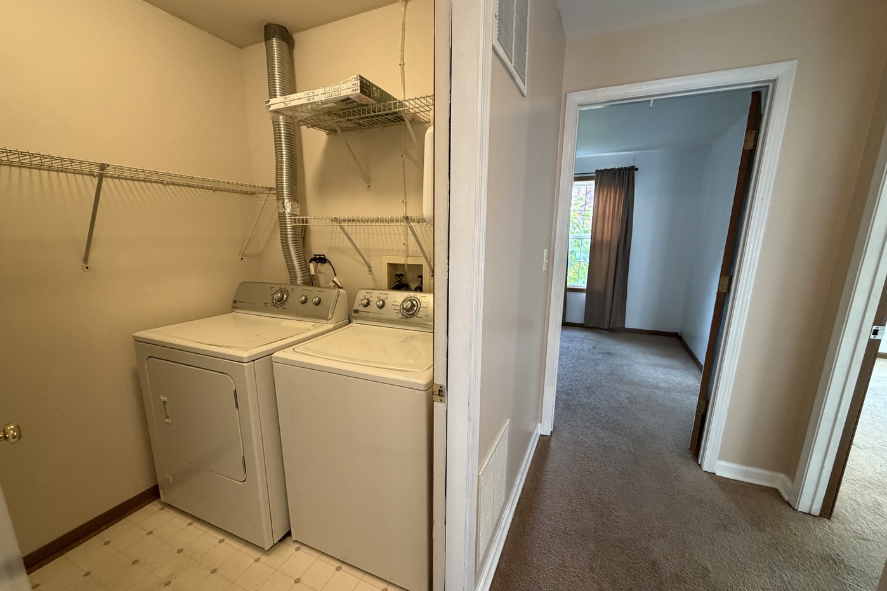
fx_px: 370
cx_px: 437
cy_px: 315
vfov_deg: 77.2
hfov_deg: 100.4
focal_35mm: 15
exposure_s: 1/60
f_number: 2.2
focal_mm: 2.22
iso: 400
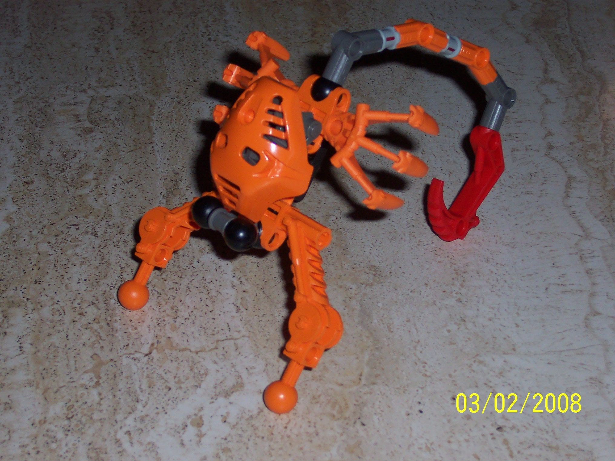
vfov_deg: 13.0
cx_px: 308
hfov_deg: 17.3
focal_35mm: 114
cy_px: 230
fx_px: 2025
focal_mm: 17.6
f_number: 4.8
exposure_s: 1/90
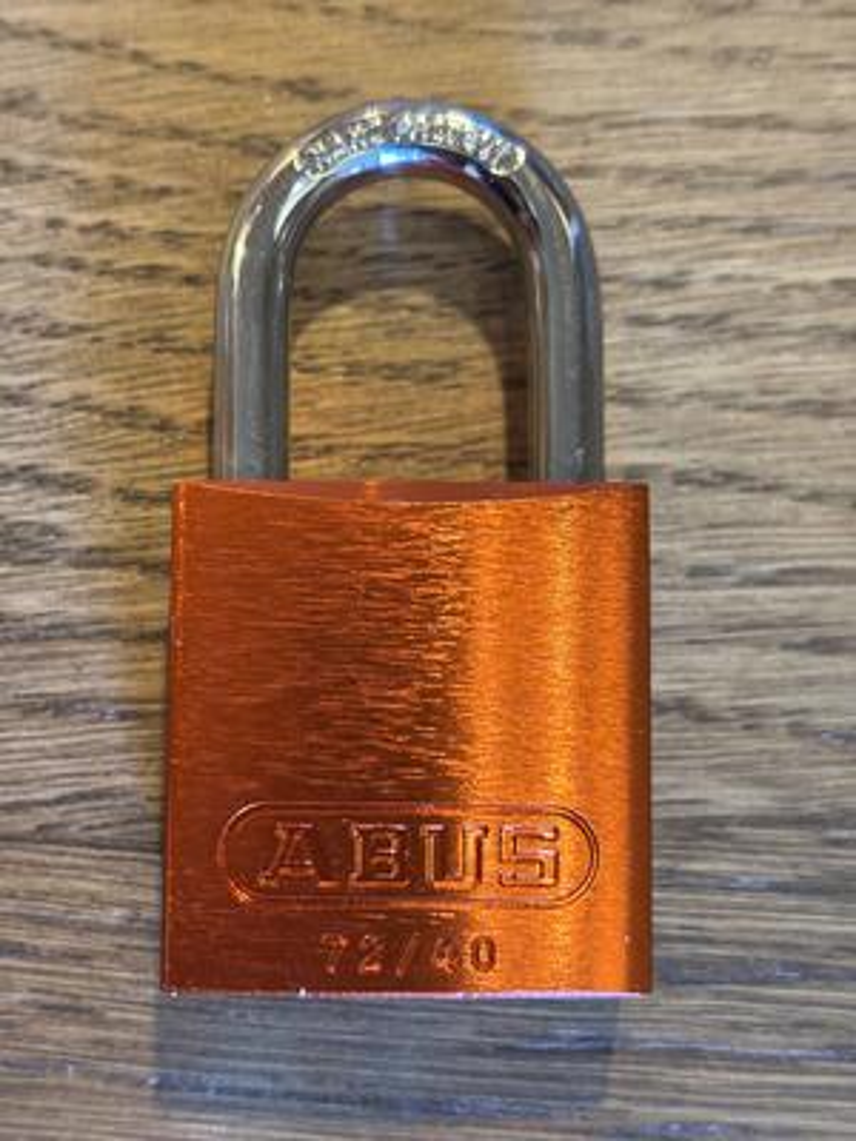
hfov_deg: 28.0
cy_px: 570
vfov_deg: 36.8
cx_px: 428
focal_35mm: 52
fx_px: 1715
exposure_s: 1/40
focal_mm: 5.96
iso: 250
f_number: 1.6
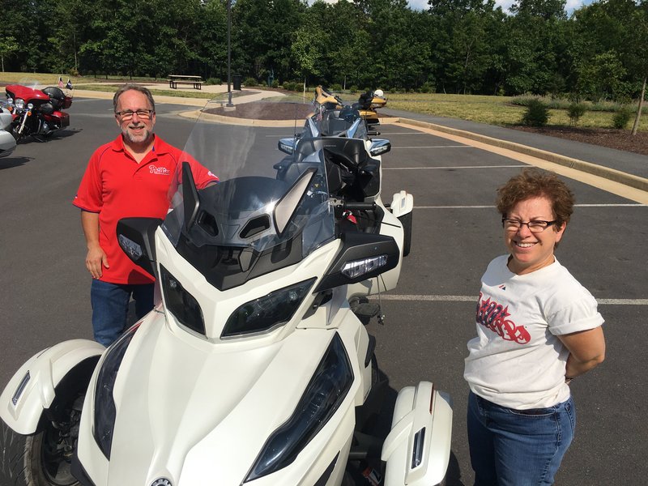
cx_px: 324
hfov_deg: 61.7
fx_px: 543
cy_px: 243
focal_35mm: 29
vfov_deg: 48.2
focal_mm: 4.15
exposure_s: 1/3846
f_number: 2.2
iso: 25
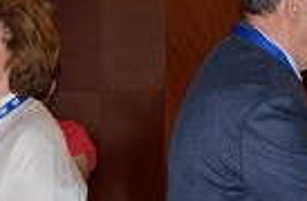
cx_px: 29
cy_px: 162
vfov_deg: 5.9
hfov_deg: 8.9
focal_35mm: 232
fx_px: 1969
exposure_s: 1/60
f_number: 5.6
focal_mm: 32
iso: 1250
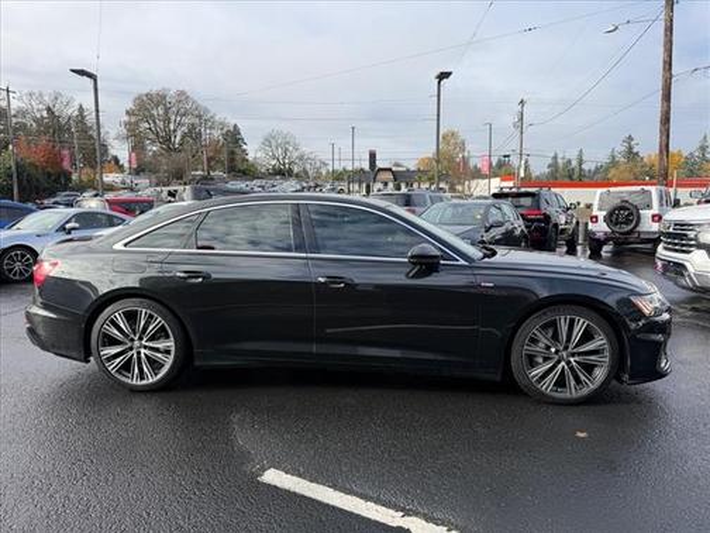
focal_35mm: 24
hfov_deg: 71.6
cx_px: 355
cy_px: 266
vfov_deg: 56.8
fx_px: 492
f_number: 1.78
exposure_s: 1/1653
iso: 80
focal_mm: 6.76
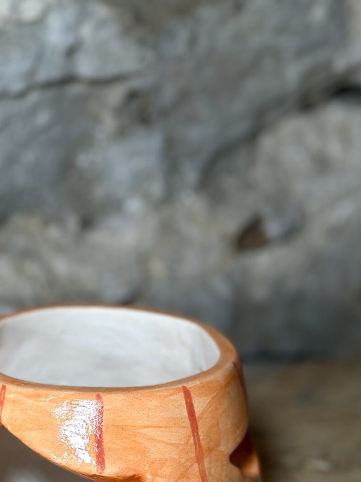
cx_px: -9
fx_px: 1613
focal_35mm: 116
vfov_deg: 16.7
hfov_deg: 12.6
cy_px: 431
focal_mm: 6.86
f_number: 1.78
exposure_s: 1/87
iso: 125
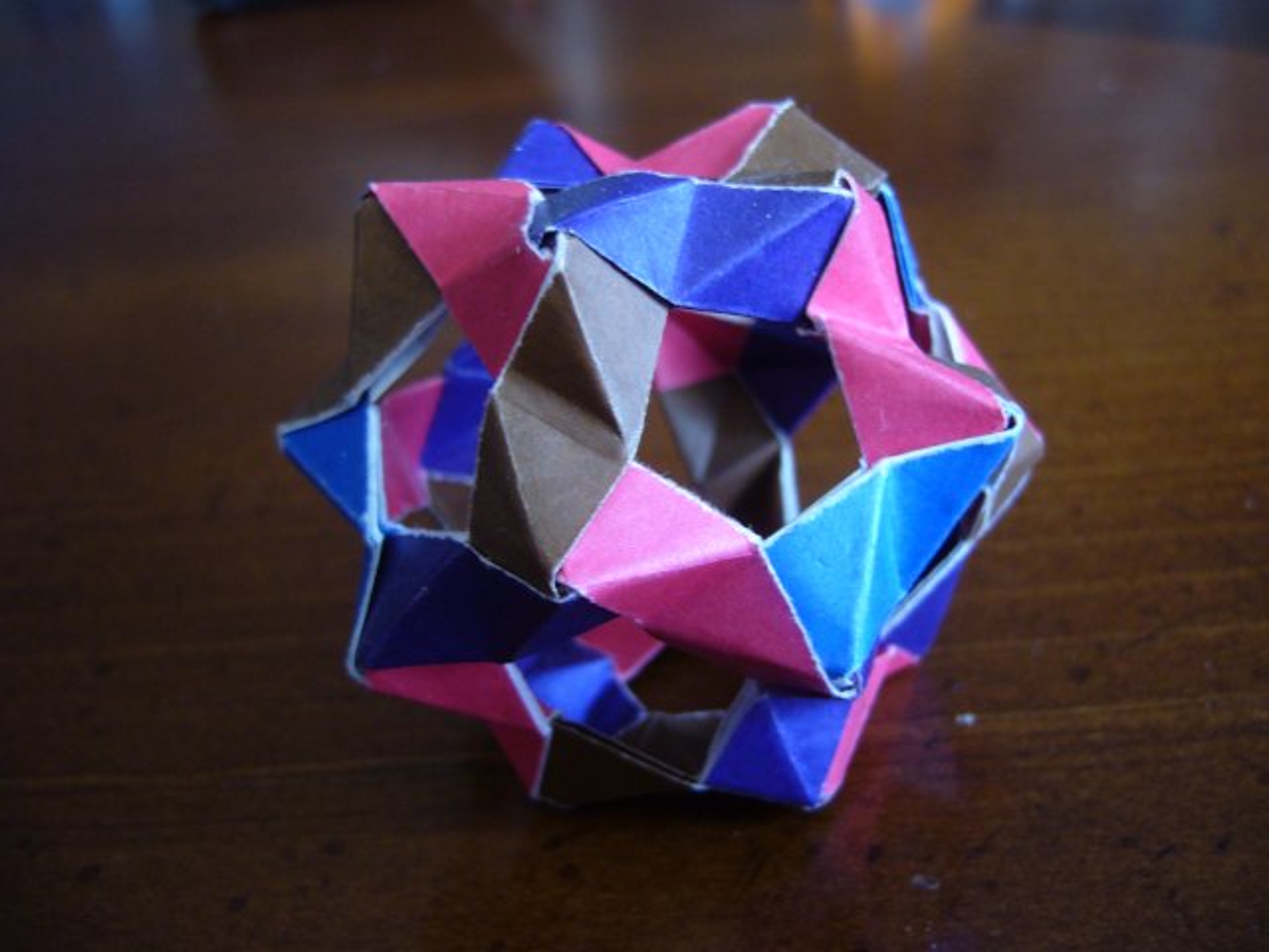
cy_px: 476
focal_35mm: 35
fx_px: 1283
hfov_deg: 52.6
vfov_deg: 40.7
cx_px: 634
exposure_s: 1/15
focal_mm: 5.8
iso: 160
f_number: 2.8
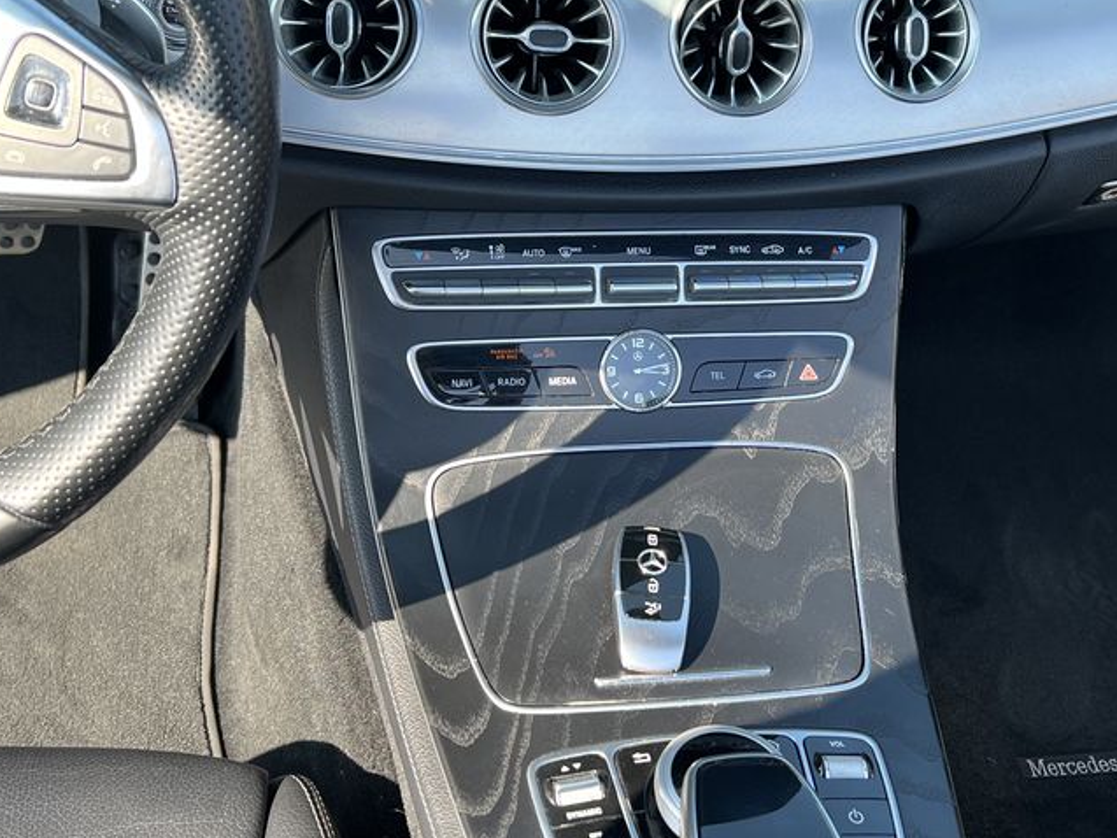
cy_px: 323
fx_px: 1581
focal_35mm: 49
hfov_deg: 38.8
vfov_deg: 29.6
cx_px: 633
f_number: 1.5
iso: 50
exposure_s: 1/418
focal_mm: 5.7
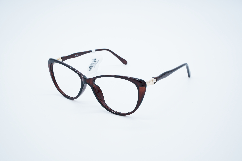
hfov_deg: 46.4
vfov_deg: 31.9
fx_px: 282
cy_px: 80
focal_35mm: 42
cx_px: 121
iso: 100
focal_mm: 42
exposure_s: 1/20
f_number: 16
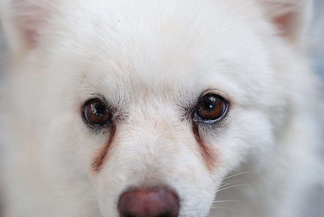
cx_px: 162
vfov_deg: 18.2
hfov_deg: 27.0
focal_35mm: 75
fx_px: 676
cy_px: 108
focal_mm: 50
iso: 200
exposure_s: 1/160
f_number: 3.5
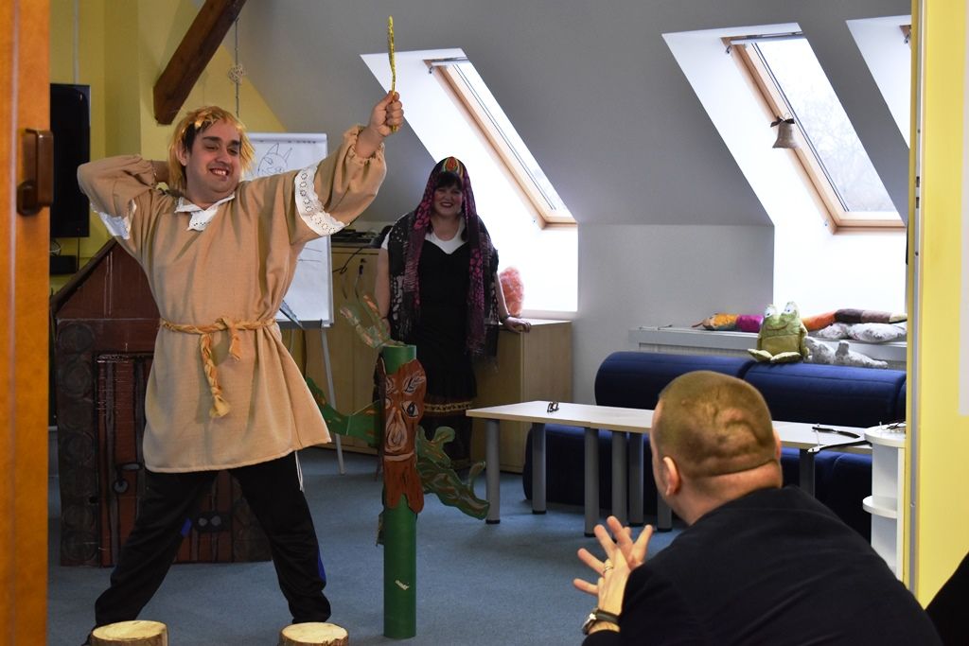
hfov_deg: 29.2
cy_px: 323
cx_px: 484
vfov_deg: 19.7
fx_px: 1857
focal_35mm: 69
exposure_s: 1/80
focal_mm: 46
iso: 1400
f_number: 5.3
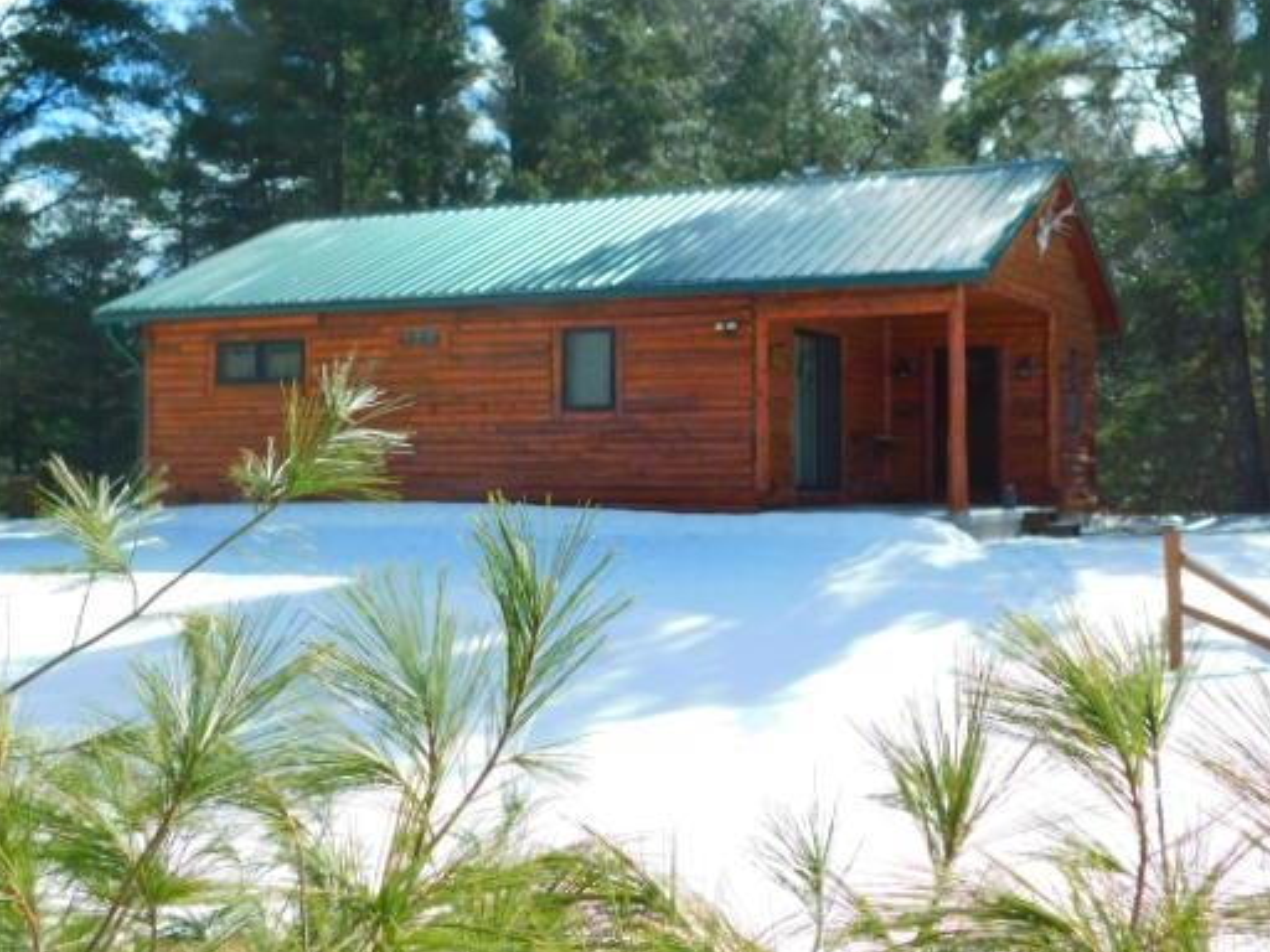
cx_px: 615
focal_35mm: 45
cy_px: 397
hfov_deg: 42.1
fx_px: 1651
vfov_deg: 32.1
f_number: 3.5
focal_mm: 6.3
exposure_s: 1/800
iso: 125
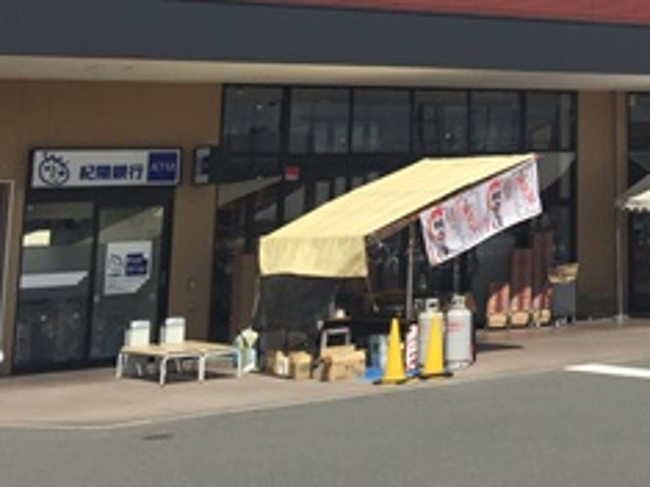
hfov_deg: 22.4
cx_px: 819
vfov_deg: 17.6
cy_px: -127
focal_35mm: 79
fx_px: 1483
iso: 32
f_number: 2.2
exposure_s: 1/3049
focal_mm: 4.15
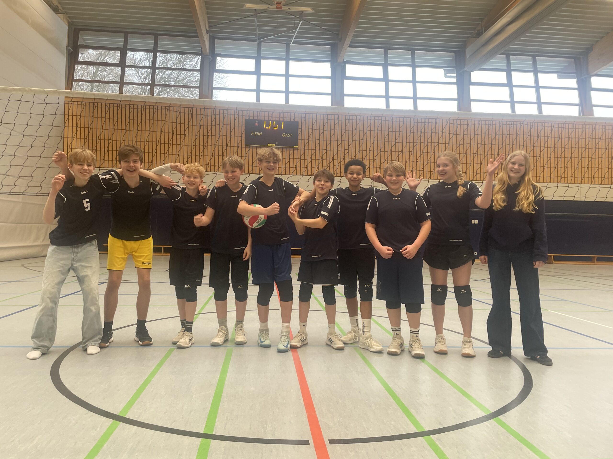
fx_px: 460
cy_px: 230
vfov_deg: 53.1
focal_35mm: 26
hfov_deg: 67.3
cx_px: 306
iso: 125
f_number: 1.6
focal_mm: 4.2
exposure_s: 1/121
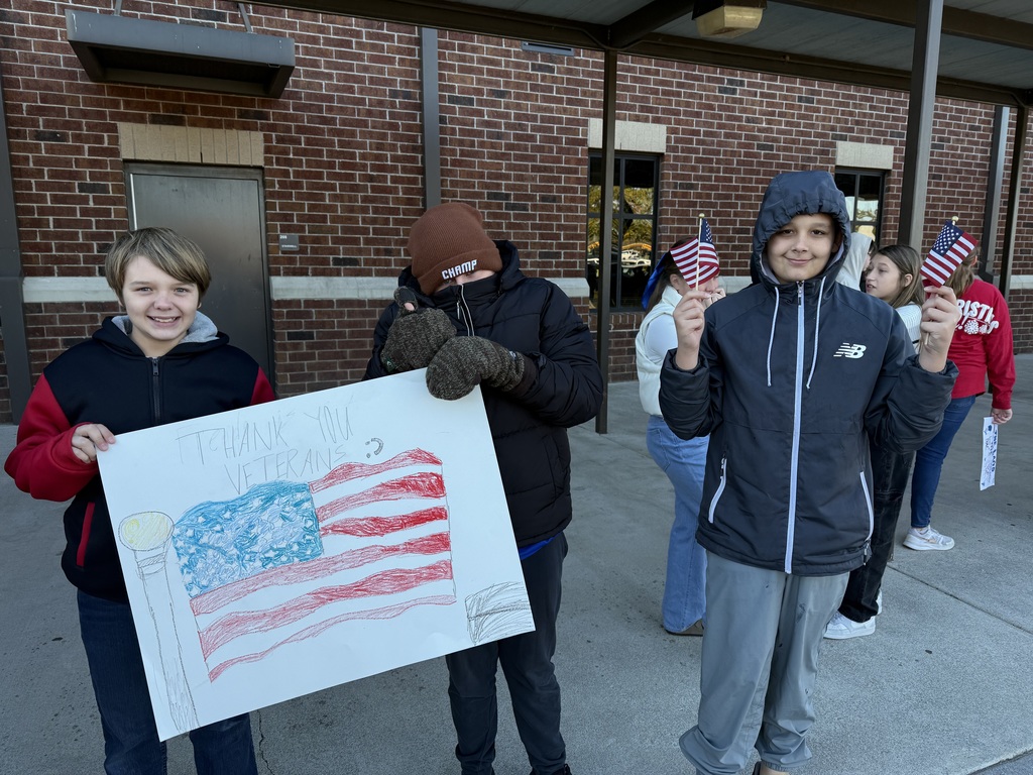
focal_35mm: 24
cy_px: 388
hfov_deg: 71.6
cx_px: 516
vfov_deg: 56.8
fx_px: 716
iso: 80
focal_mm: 6.76
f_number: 1.78
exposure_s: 1/423
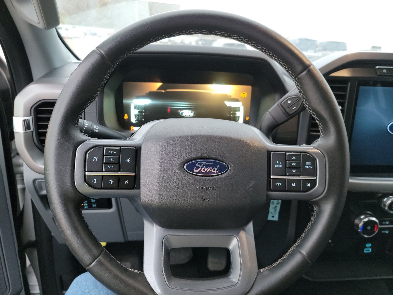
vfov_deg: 56.8
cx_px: 196
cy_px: 148
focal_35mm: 24
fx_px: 272
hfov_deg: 71.6
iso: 1220
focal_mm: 6.7
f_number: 1.8
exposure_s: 1/59
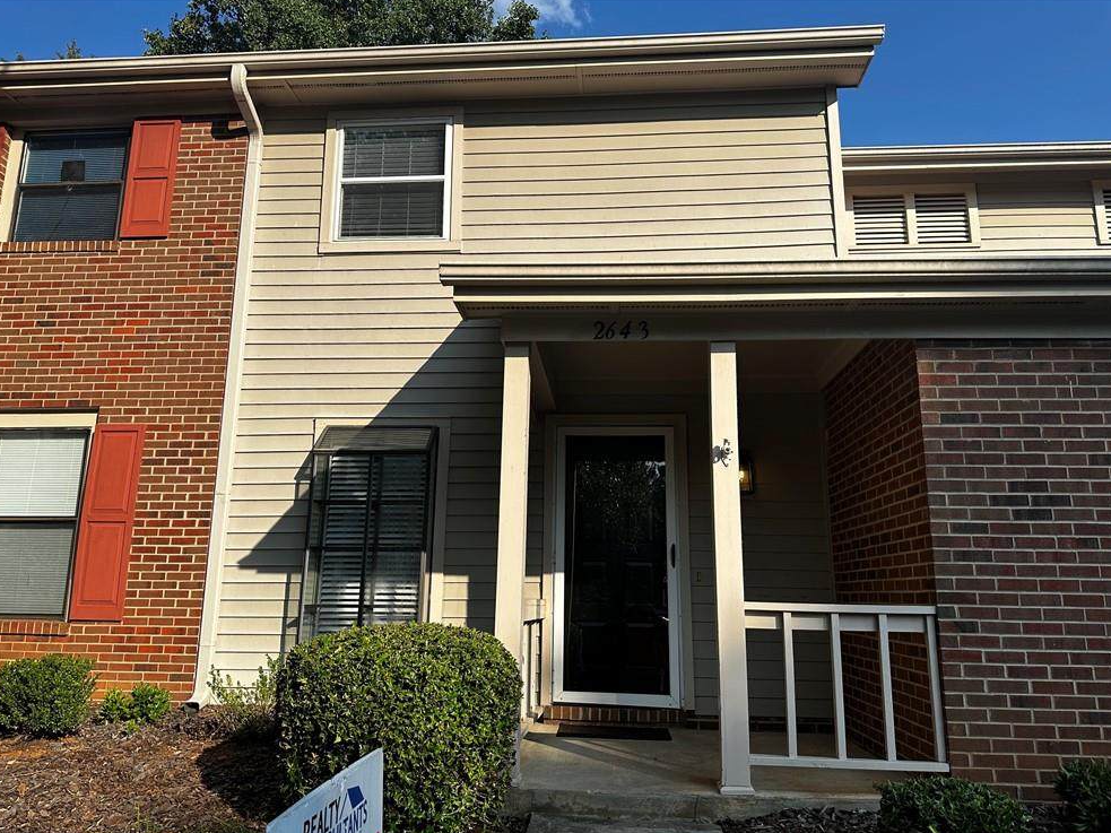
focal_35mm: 25
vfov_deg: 54.9
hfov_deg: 69.4
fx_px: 802
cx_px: 547
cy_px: 427
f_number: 1.78
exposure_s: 1/3597
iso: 80
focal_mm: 6.86
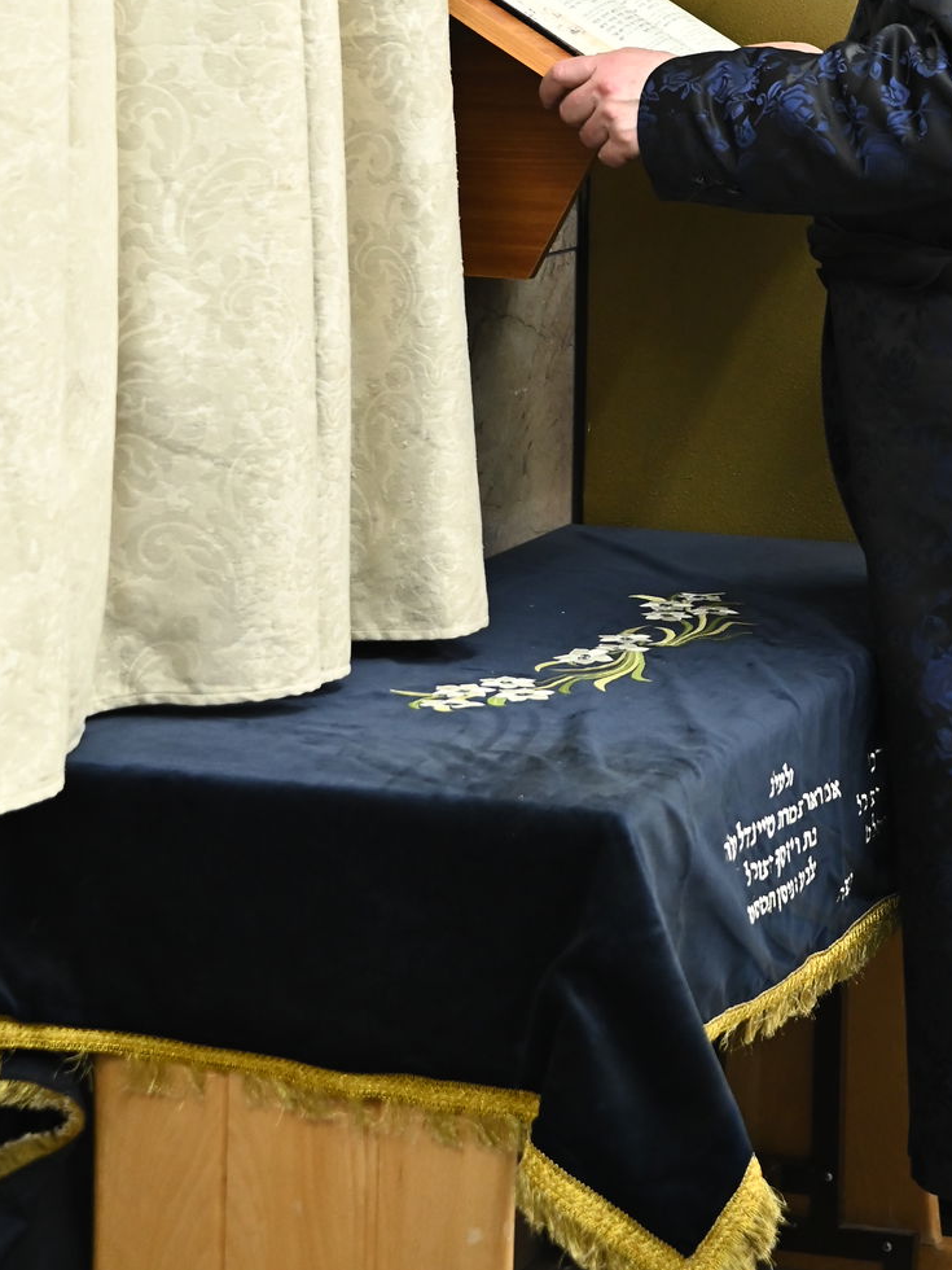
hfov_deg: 14.8
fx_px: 3630
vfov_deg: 19.7
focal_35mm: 99
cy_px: 320
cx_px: 861
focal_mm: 48
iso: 2000
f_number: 5
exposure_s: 1/160
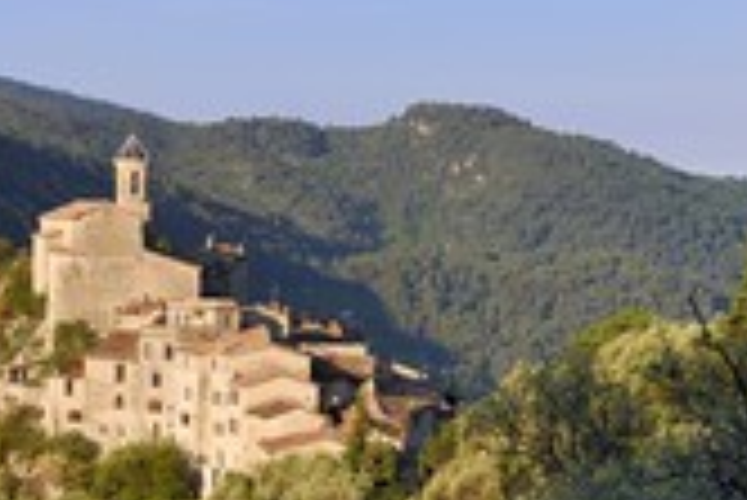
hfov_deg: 17.6
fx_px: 2368
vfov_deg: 12.0
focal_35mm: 114
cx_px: 22
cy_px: 441
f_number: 10
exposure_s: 1/200
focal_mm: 45
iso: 200
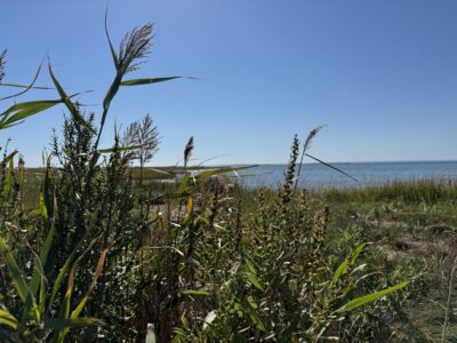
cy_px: 172
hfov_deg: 71.6
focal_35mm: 24
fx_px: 317
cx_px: 228
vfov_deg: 56.8
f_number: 1.78
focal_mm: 6.76
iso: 80
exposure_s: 1/12346
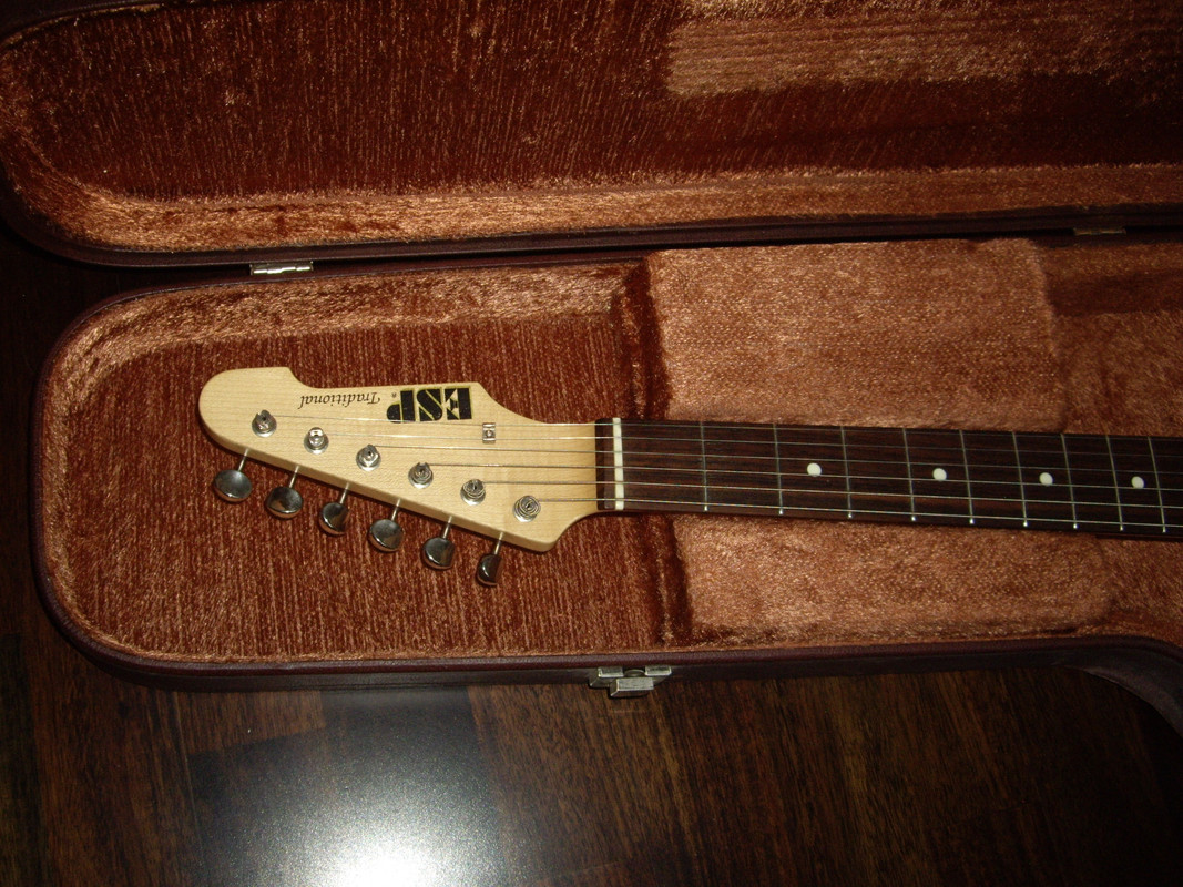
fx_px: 1299
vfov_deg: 37.7
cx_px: 592
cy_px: 444
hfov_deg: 49.0
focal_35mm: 38
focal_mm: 7.9
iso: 200
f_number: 2.8
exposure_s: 1/40
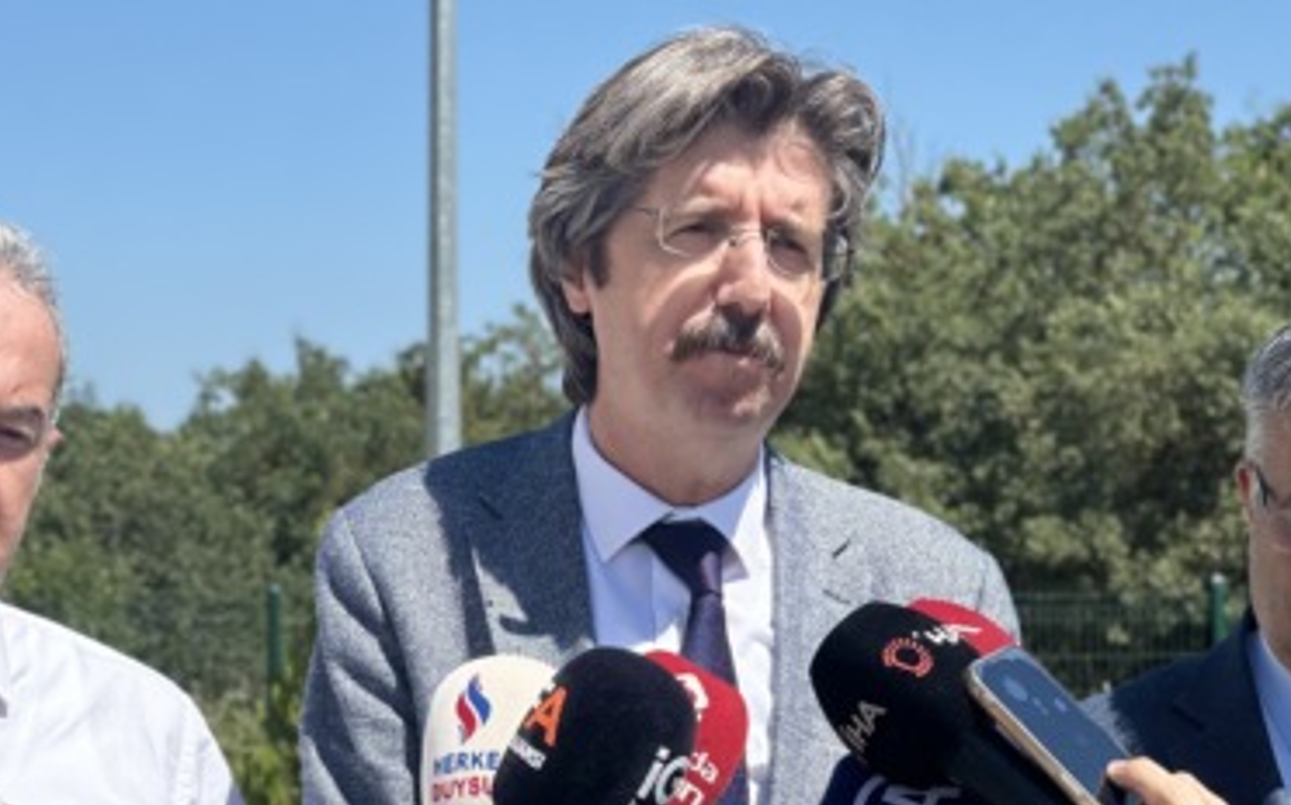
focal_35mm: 123
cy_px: 479
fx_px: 4325
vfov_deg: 10.6
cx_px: 784
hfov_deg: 17.0
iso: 32
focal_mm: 9
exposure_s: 1/595
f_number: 2.8
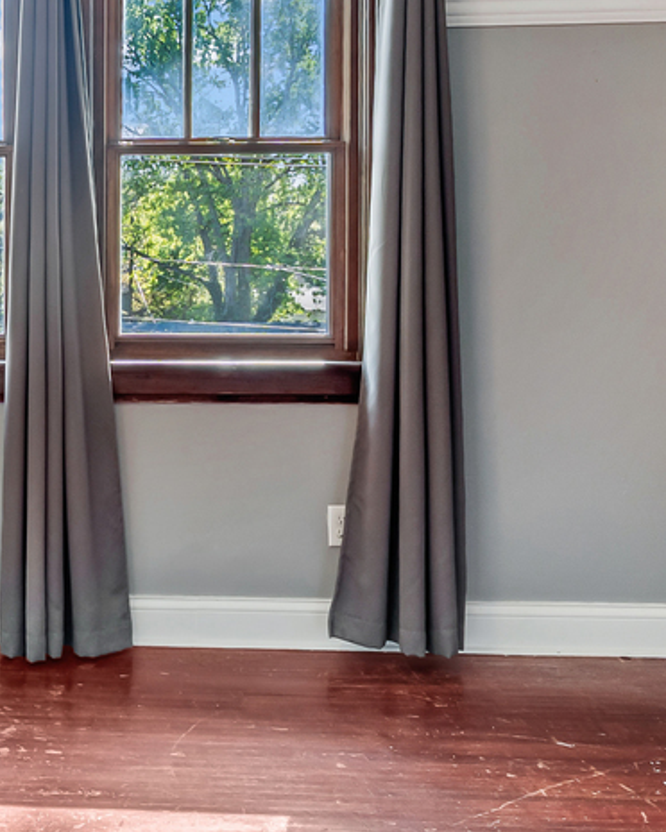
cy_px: 451
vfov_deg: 38.0
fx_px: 1207
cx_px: -118
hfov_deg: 27.4
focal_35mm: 49
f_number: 4.5
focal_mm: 10
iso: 100
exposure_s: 1/80
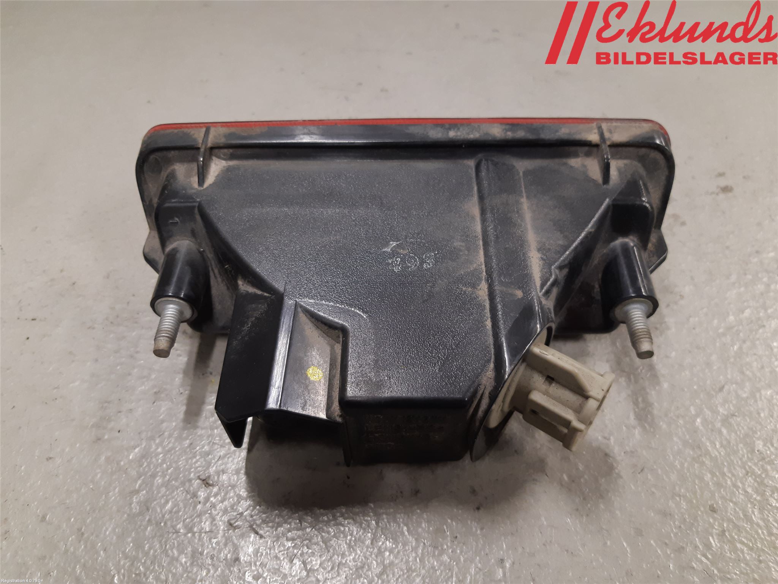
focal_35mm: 26
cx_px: 389
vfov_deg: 53.1
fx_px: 584
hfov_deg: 67.3
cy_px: 292
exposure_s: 1/50
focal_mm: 3.93
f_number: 1.7
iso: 125
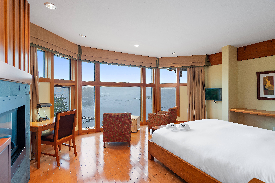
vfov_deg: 73.8
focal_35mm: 16
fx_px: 122
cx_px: 138
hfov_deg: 96.7
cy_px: 92
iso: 200
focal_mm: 16
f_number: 5.6
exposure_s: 1/10
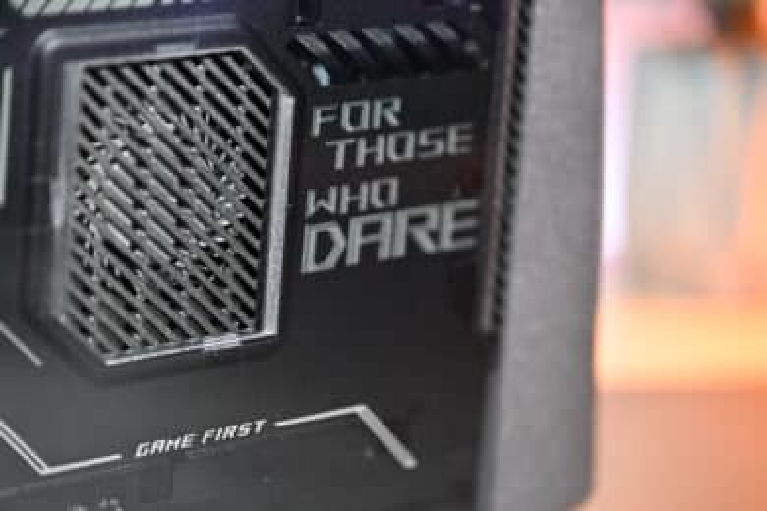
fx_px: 2556
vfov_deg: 11.4
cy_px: 256
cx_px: 384
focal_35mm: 120
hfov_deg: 17.1
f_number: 4
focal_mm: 120
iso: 5600
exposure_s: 1/125
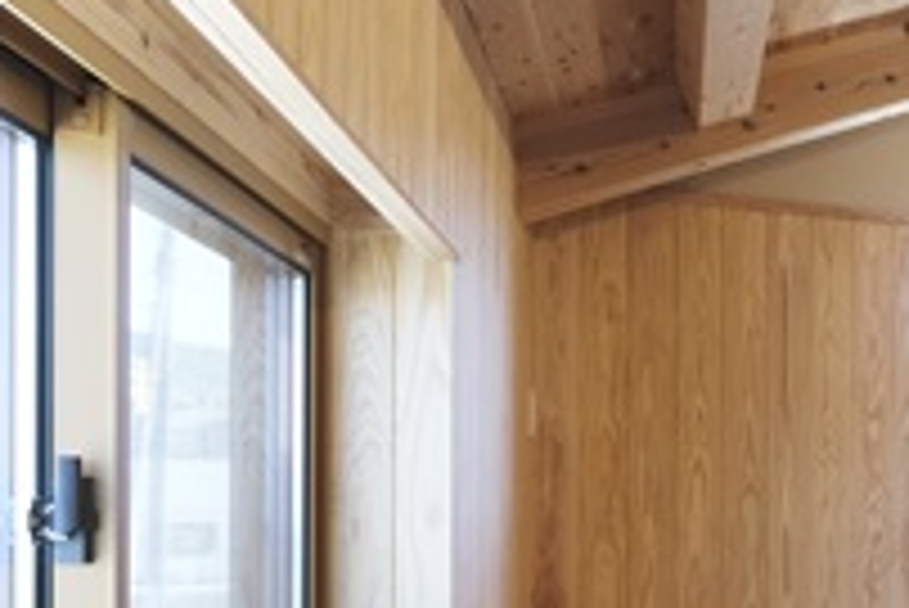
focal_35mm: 52
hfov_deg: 26.7
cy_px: 520
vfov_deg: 25.4
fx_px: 1314
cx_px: 1382
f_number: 6.4
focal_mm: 10
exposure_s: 1/13
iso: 160
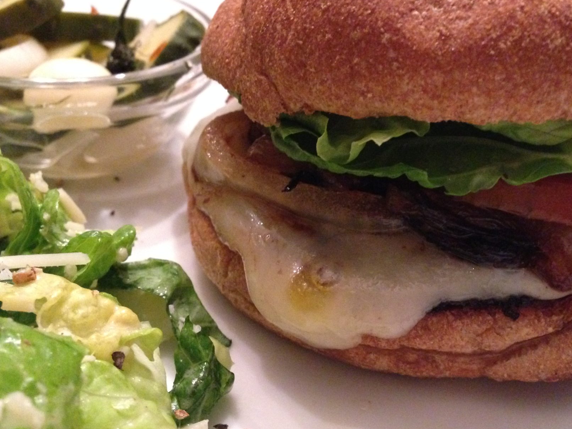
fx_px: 677
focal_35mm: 41
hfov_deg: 45.7
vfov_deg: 35.1
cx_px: 309
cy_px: 240
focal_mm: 4.12
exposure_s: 1/15
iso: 800
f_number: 2.4
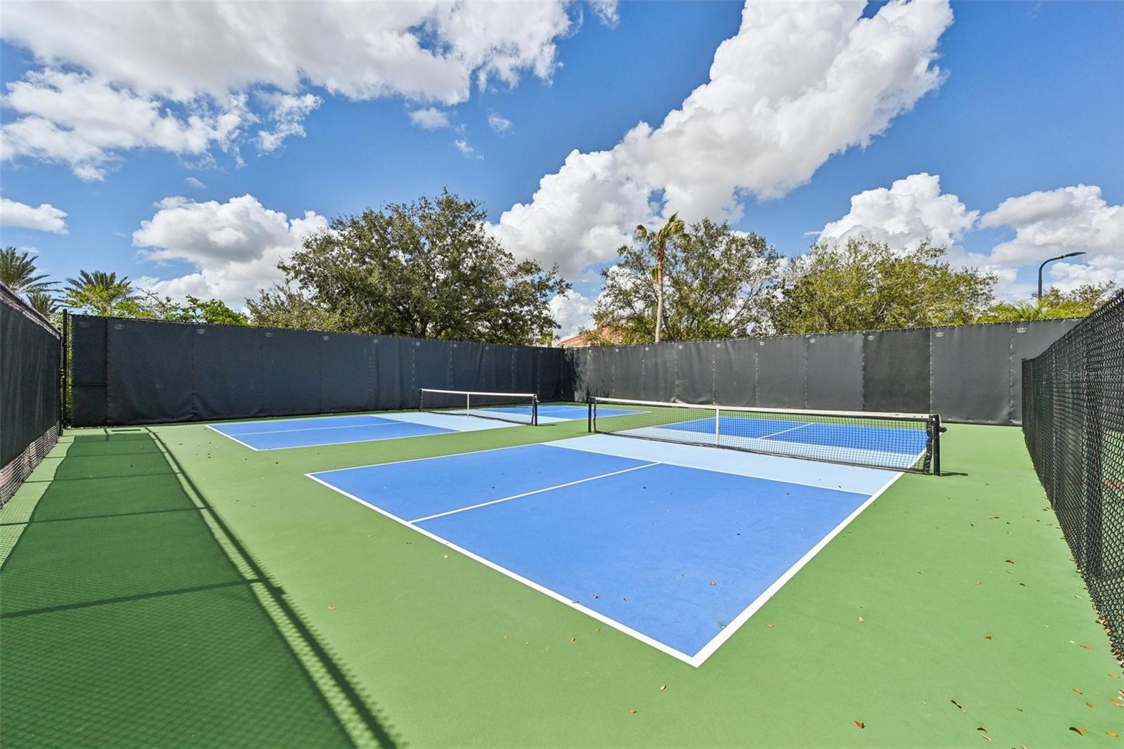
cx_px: 562
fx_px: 437
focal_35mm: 14
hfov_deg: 104.3
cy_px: 374
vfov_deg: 81.2
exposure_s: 1/2500
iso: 400
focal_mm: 14
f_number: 8
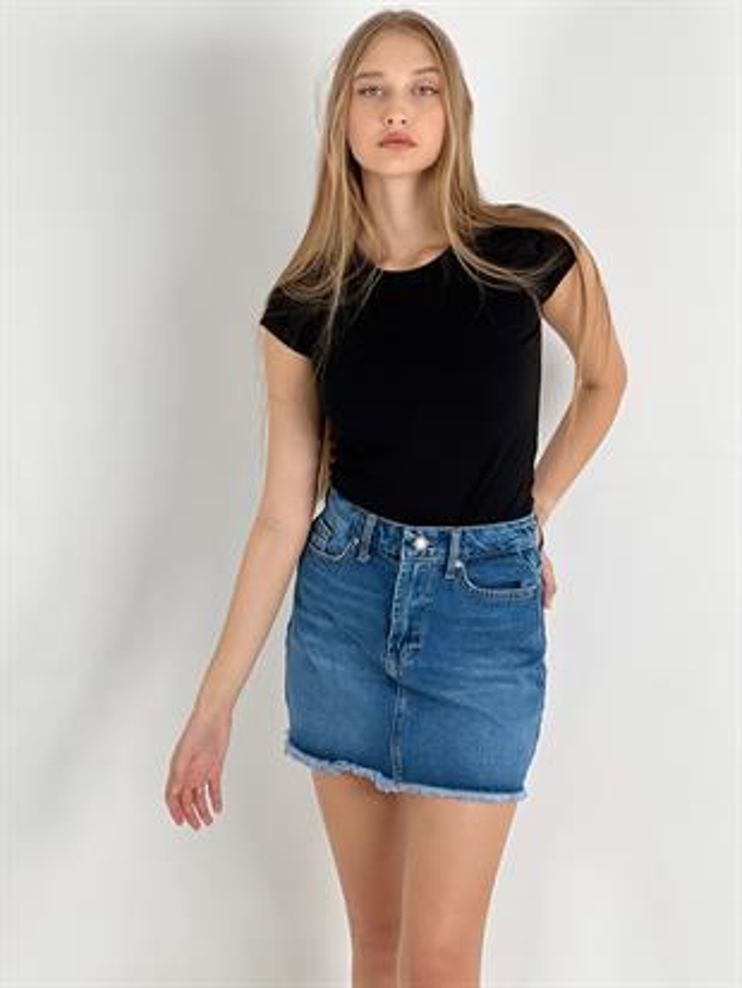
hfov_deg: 19.1
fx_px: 2200
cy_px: 494
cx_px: 371
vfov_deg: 25.3
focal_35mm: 77
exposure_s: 1/100
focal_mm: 9
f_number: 2.8
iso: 80
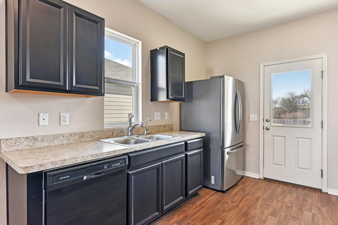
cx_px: 169
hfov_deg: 86.9
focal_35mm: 19
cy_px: 112
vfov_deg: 64.5
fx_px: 178
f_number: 8
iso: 280
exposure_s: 1/20
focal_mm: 19
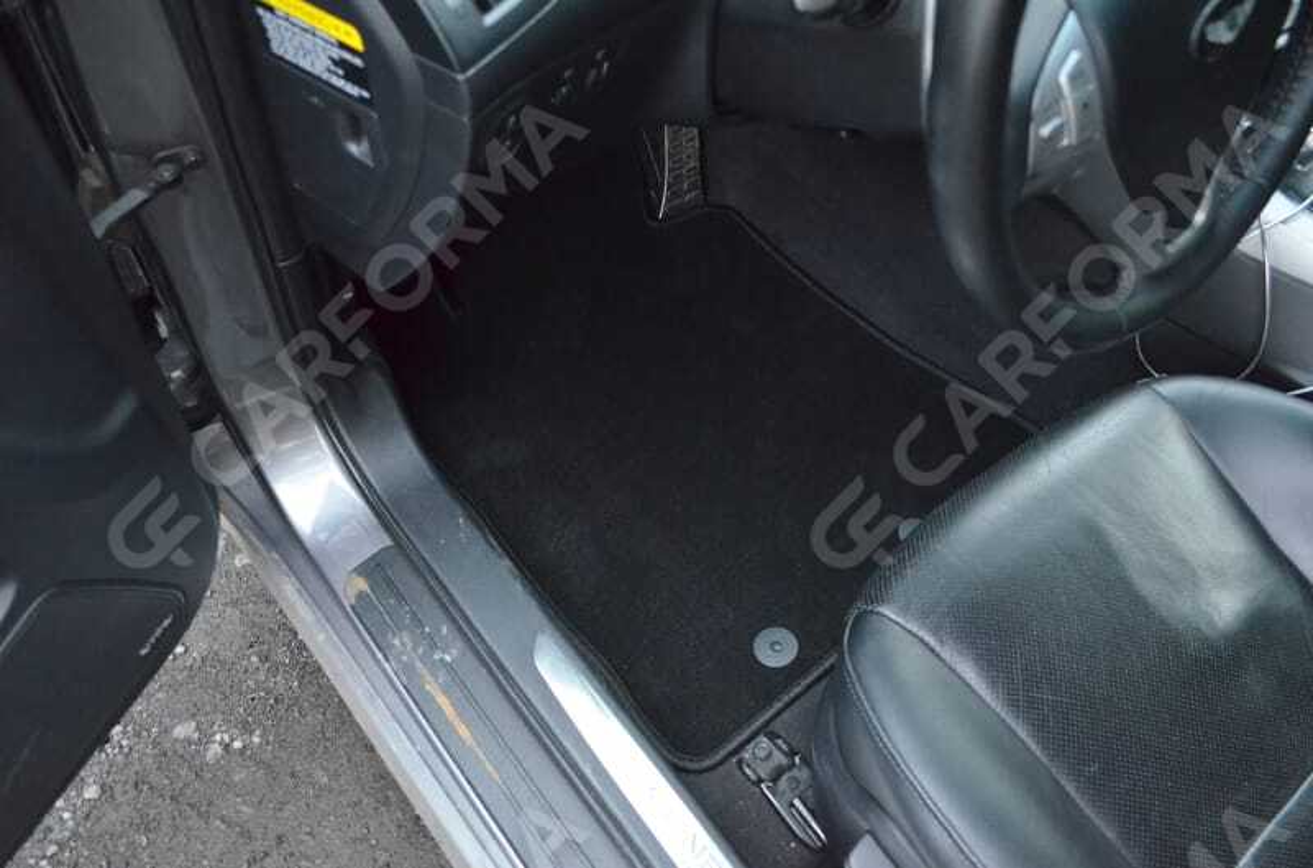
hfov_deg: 67.5
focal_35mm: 27
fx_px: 982
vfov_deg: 47.7
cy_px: 434
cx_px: 656
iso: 3200
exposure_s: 1/15
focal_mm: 18
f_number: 3.5
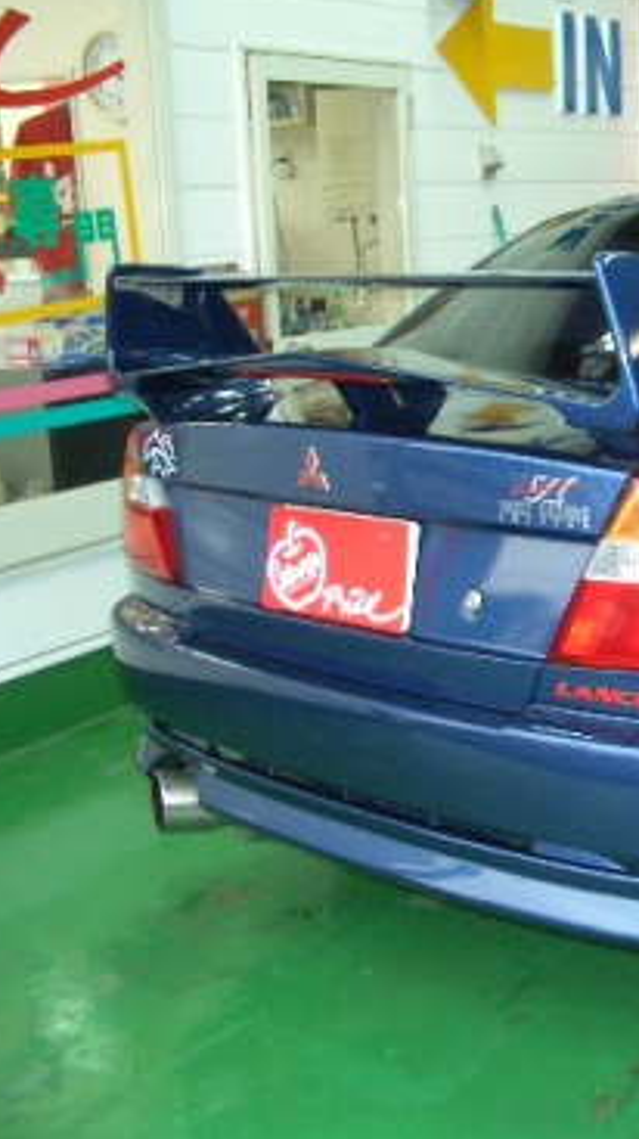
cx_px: 726
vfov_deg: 39.9
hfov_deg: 21.7
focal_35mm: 52
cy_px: 563
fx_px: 1569
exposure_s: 1/60
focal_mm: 5.8
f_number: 2.6
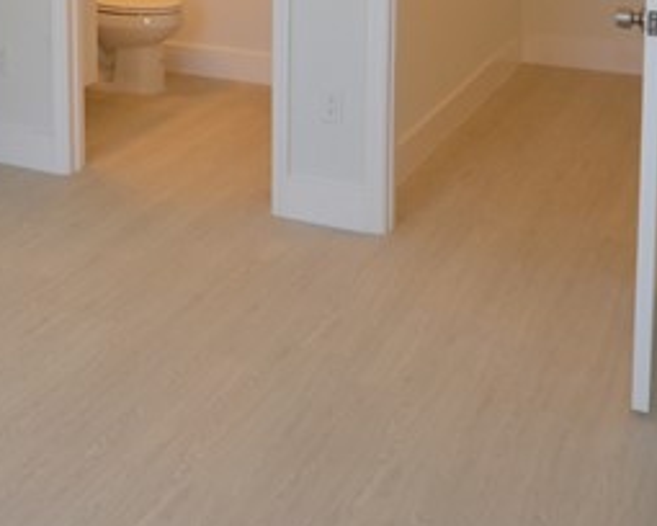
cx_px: 66
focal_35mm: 60
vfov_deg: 23.1
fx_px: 1167
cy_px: -122
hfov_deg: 30.1
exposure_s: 1/60
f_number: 4
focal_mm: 10
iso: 280
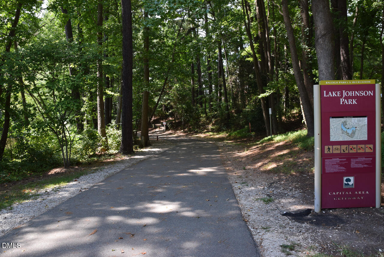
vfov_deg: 50.5
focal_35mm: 26
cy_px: 128
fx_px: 272
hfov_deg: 70.4
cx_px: 192
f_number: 6.3
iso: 400
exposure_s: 1/125
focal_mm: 17
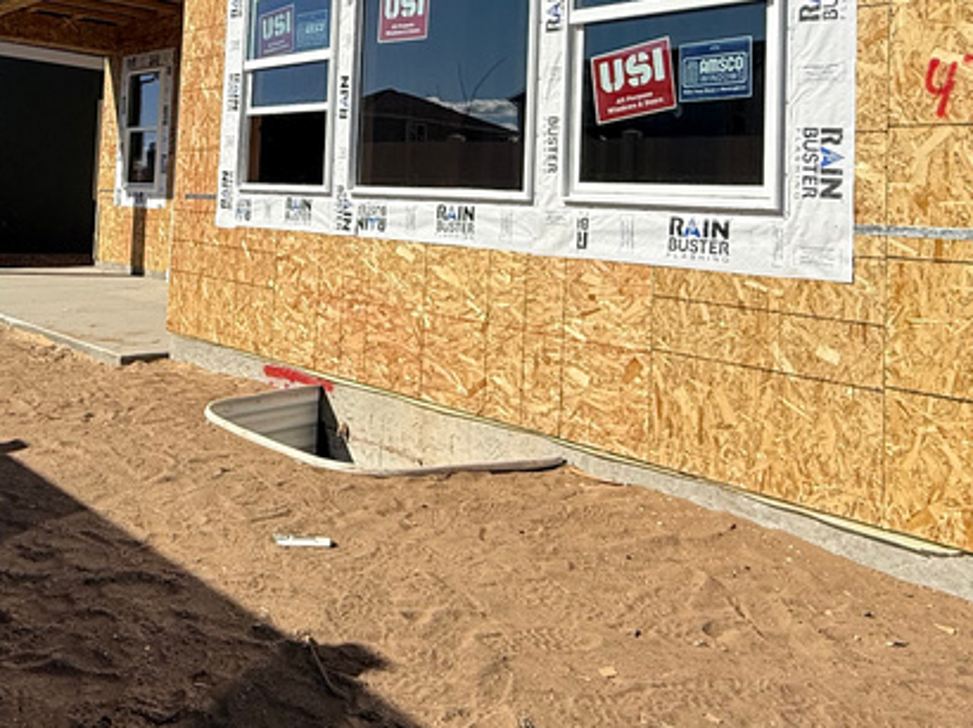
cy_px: 147
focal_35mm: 35
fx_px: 983
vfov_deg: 39.1
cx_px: 306
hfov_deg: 51.4
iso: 50
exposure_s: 1/5155
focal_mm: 2.22
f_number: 2.2
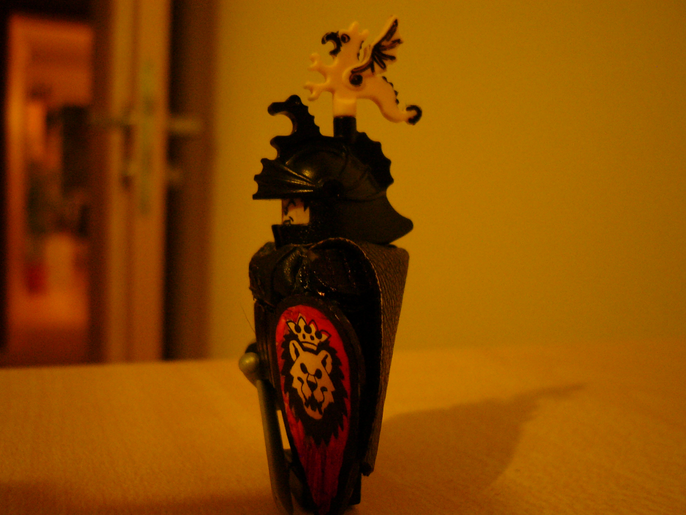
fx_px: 713
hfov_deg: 51.4
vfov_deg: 39.7
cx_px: 337
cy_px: 251
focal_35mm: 36
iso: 200
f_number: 2.8
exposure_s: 1/8
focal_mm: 5.8
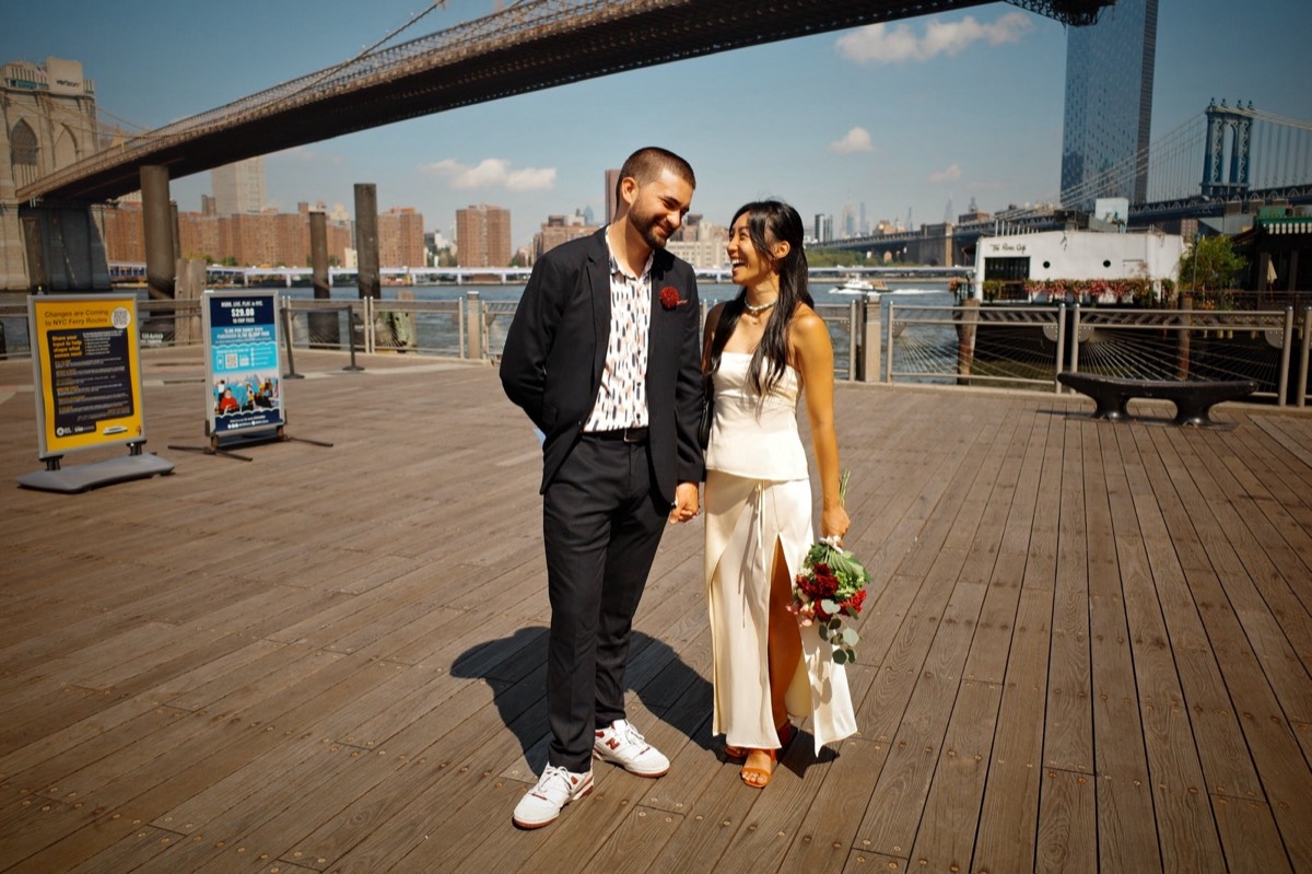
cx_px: 656
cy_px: 437
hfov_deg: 65.5
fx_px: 1020
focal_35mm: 28
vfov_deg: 46.4
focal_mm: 18.3
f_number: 2.8
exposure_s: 1/1600
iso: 100
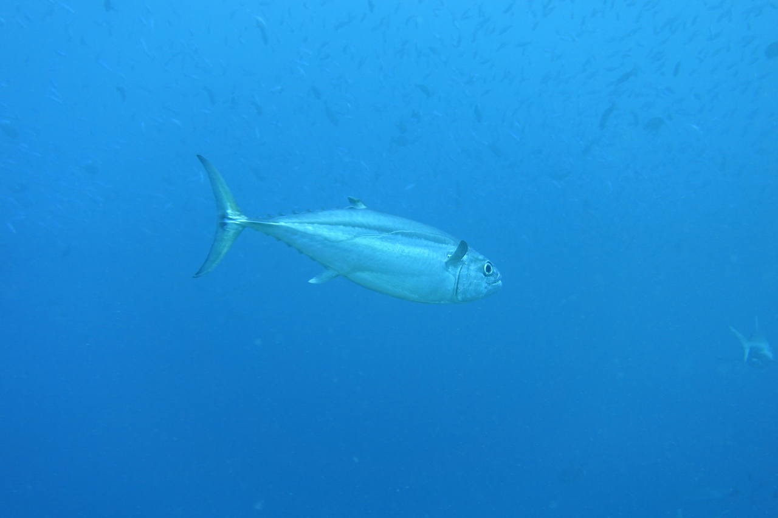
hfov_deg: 41.9
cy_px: 259
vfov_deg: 28.6
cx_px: 389
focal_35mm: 47
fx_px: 1016
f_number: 3.5
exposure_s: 1/80
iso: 125
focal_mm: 17.06
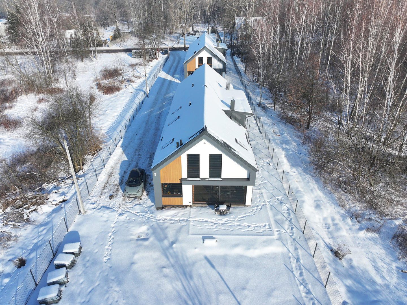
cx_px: 204
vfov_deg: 56.8
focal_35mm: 24
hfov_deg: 71.6
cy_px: 152
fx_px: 282
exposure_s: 1/2000
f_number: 2.8
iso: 180
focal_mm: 12.29
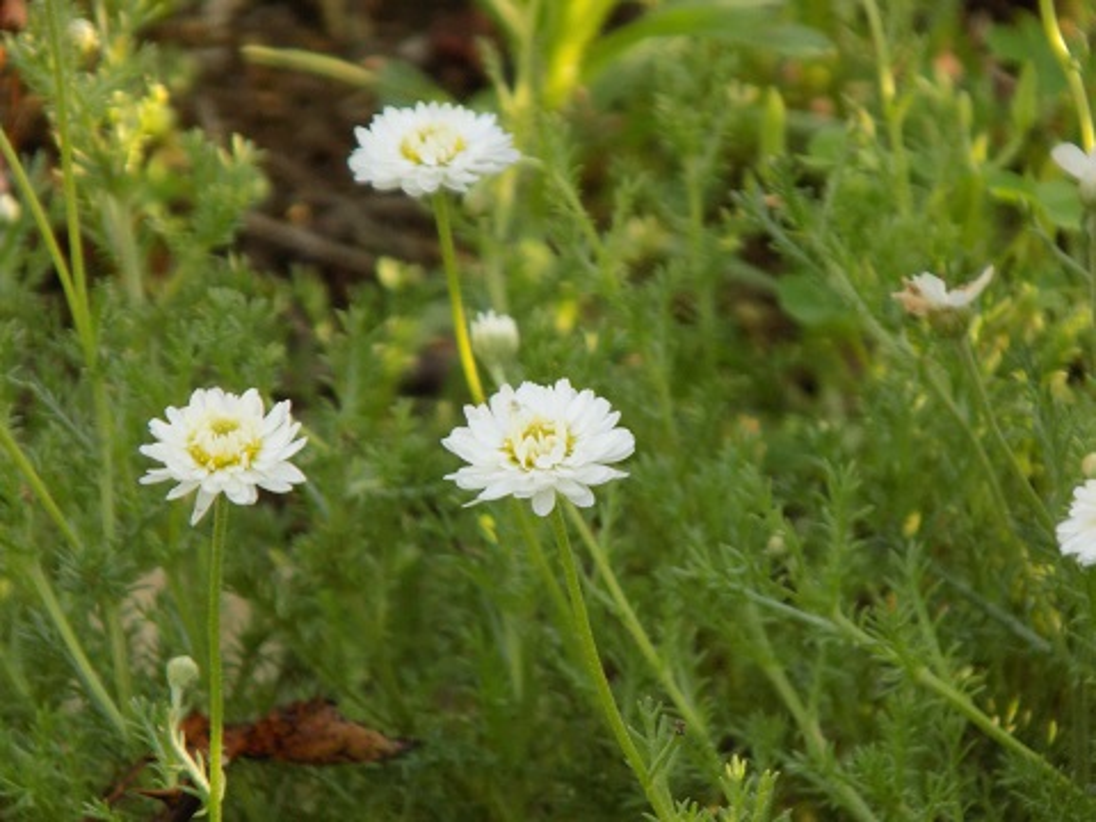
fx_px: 18522
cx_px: 548
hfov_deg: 3.4
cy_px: 411
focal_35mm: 585
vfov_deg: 2.5
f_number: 5.9
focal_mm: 104
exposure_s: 1/125
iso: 280
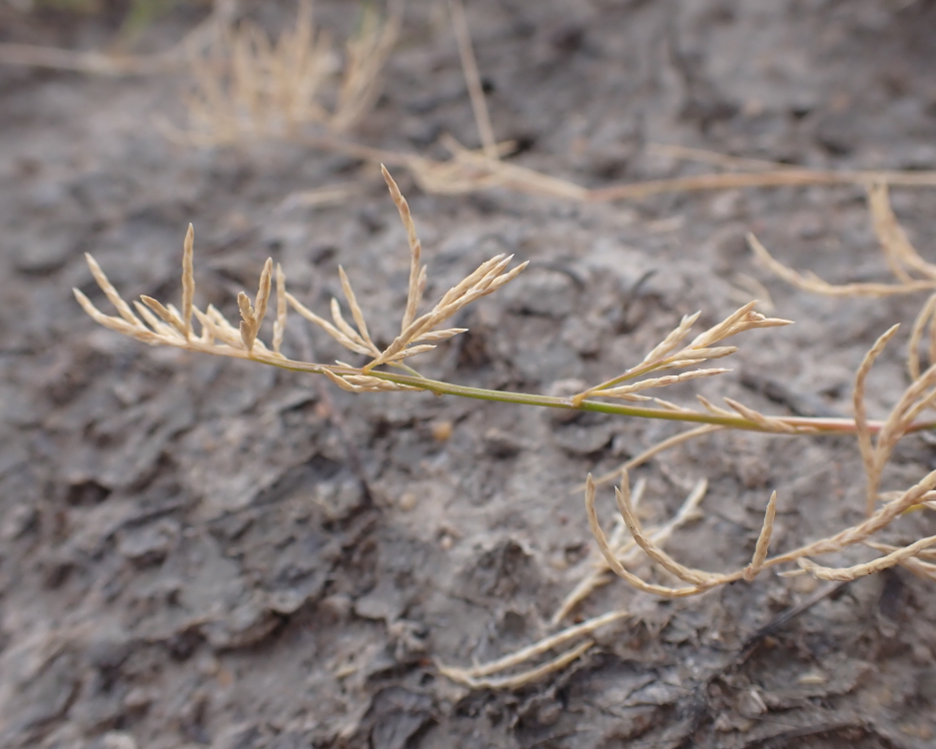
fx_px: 887
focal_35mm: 32
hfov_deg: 55.6
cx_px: 510
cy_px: 375
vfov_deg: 45.8
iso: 100
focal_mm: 5.4
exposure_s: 1/320
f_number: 3.2
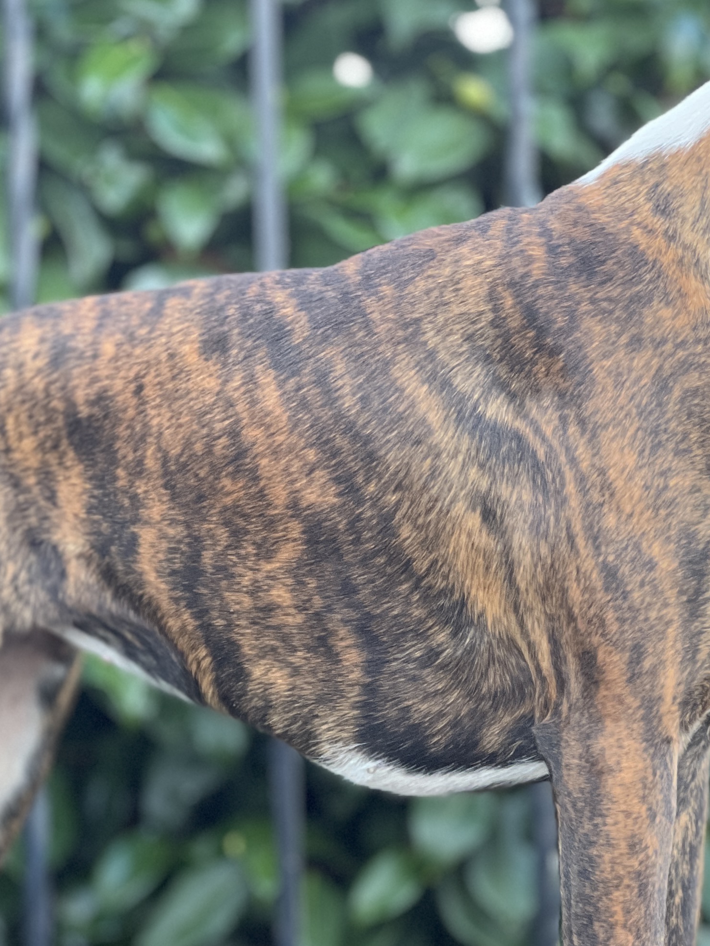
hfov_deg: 9.4
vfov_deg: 12.5
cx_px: 357
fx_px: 4320
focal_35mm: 158
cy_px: 608
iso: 250
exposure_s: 1/112
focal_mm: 9
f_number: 2.8
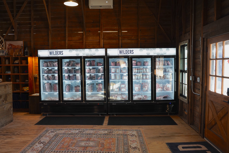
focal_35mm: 30
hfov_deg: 61.9
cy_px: 76
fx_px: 191
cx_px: 114
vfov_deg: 43.6
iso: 1600
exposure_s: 1/160
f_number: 4
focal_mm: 30
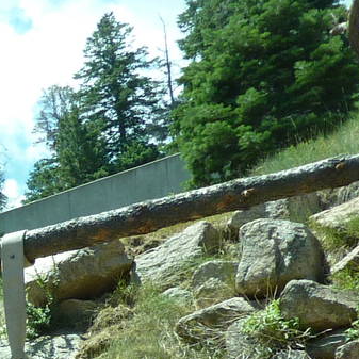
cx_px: -384
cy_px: 476
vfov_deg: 15.7
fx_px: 1232
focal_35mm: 105
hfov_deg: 13.8
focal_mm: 4.1
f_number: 3.3
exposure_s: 1/500
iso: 125
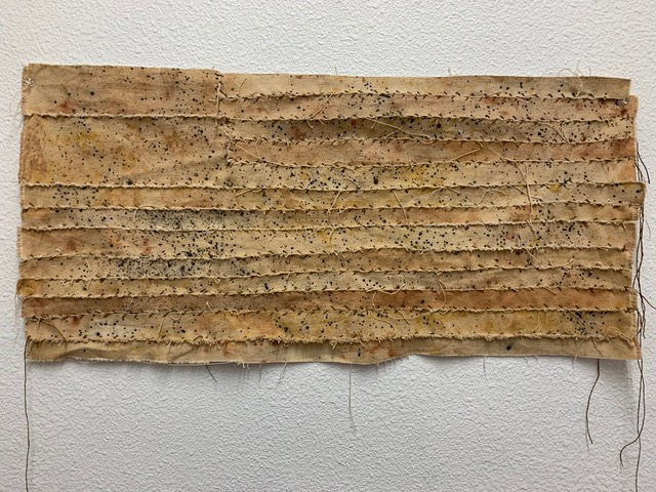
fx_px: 493
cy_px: 246
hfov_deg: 67.3
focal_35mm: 26
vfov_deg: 53.1
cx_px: 328
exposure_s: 1/60
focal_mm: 4.25
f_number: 1.8
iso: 100
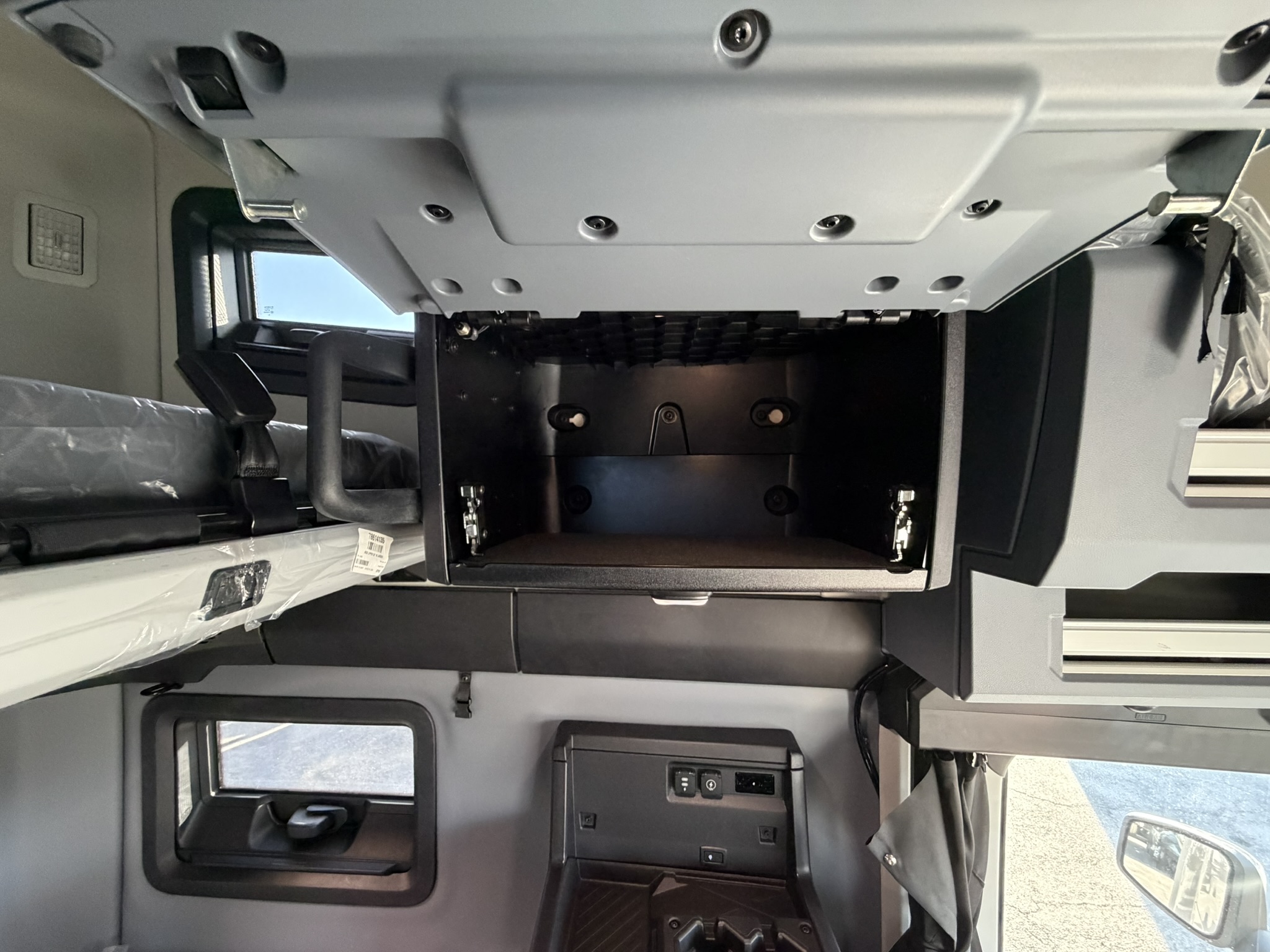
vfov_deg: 85.7
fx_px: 514
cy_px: 476
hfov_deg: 102.1
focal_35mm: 14
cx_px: 635
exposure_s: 1/60
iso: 500
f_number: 2.2
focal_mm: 2.22
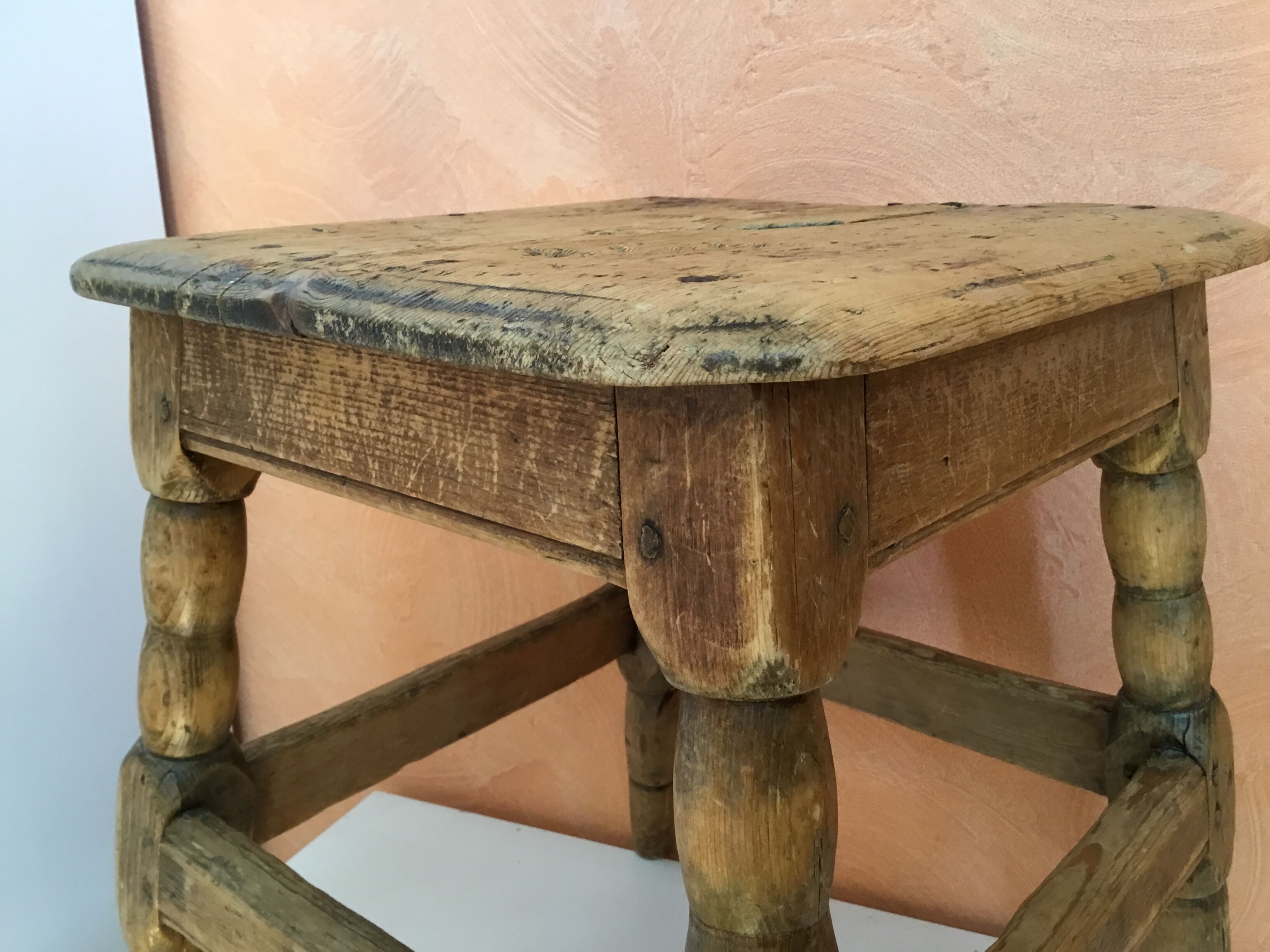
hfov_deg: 58.4
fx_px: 1137
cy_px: 476
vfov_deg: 45.4
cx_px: 635
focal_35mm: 31
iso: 100
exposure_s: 1/33
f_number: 2.4
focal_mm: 3.3
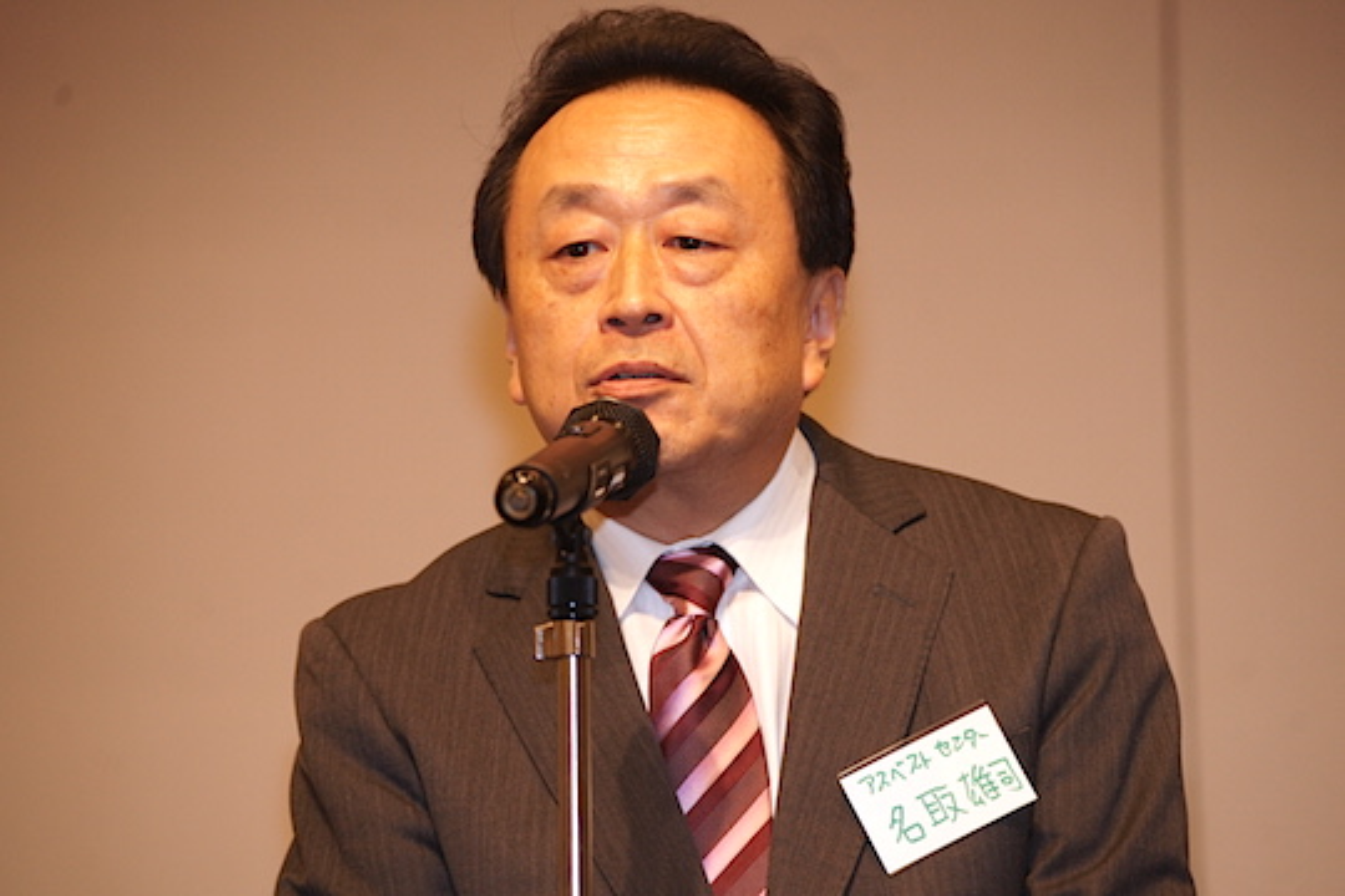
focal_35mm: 180
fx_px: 6724
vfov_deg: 7.6
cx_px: 672
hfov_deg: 11.4
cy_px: 448
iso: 800
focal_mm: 180
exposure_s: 1/200
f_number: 5.6
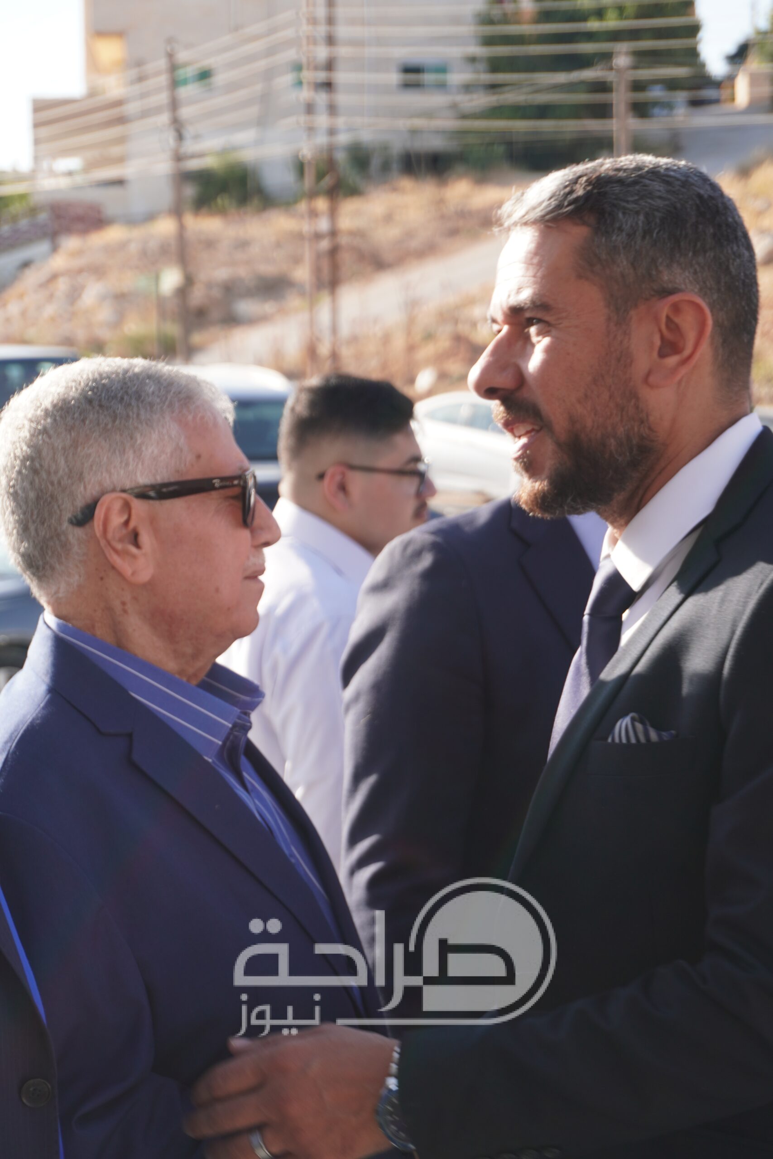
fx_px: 2415
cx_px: 386
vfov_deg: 27.0
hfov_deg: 18.2
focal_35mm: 75
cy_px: 580
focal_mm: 50
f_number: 5.6
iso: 100
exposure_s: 1/160
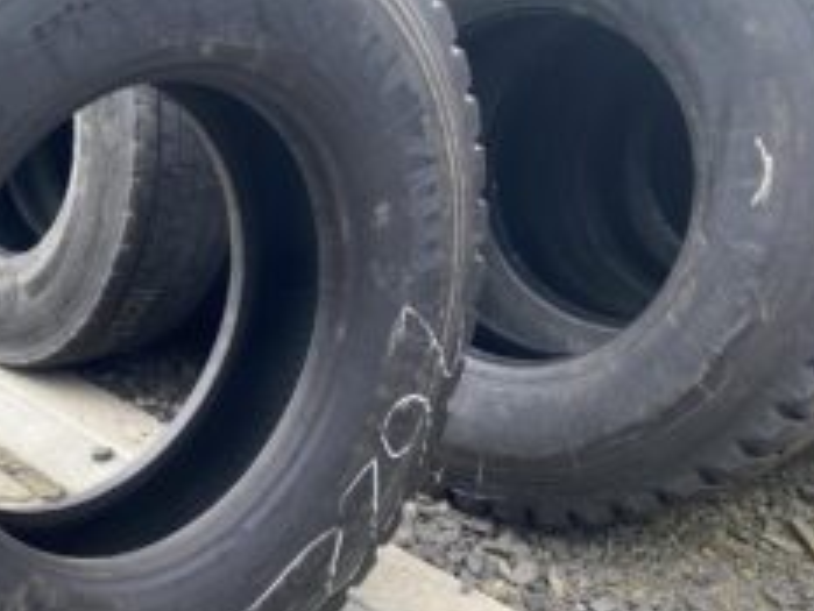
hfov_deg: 37.5
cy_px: 306
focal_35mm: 48
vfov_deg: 30.3
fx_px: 1129
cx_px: 108
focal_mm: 4.25
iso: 32
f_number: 1.8
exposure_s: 1/147
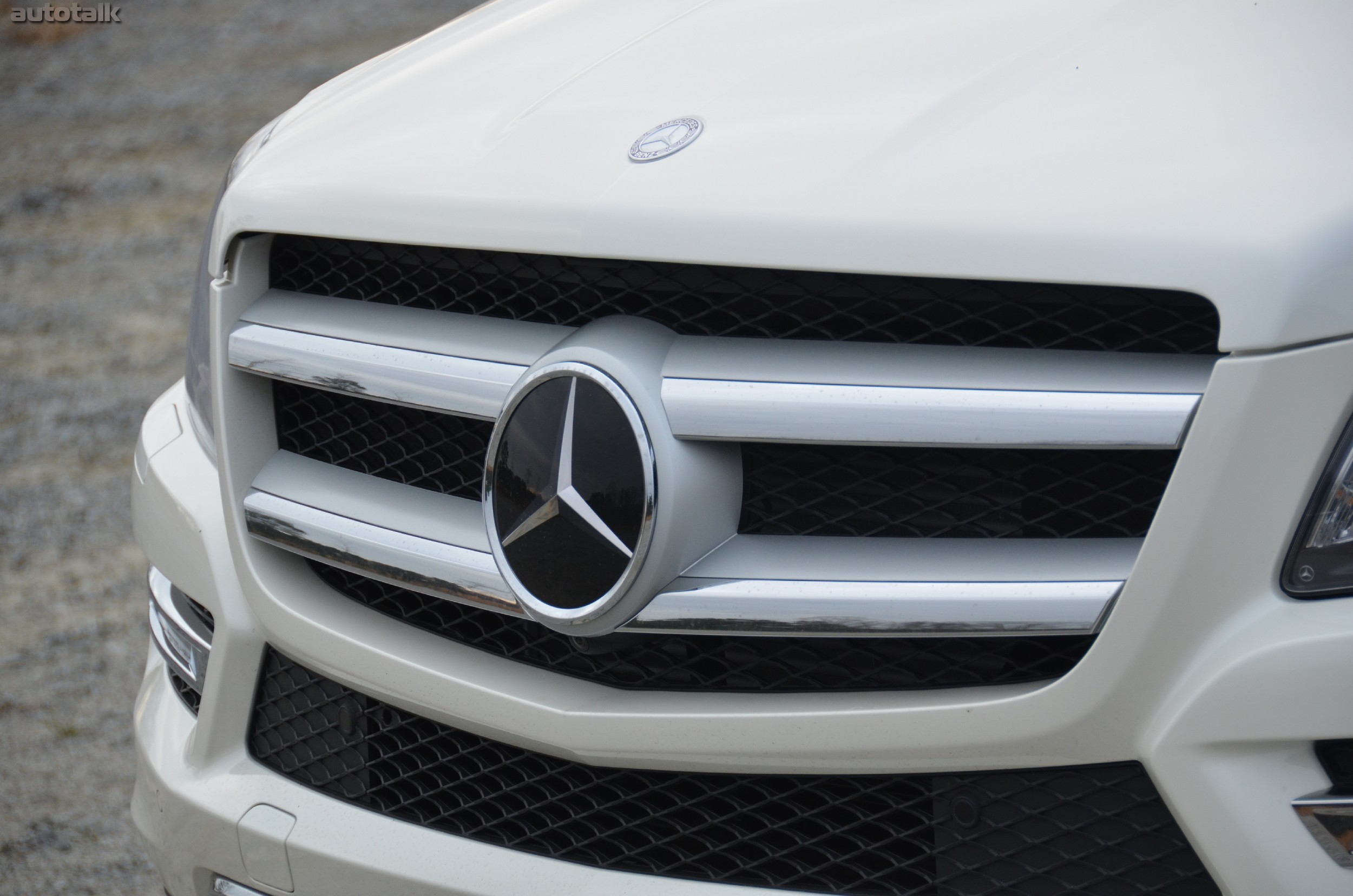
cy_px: 448
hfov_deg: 11.4
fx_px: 6751
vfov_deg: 7.6
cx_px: 676
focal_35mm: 180
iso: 500
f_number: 5.3
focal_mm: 120
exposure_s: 1/1000
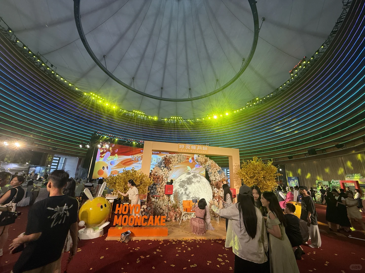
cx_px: 182
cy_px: 136
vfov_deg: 85.7
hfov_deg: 102.1
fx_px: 148
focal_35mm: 14
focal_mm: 2.22
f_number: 2.2
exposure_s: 1/99
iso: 64
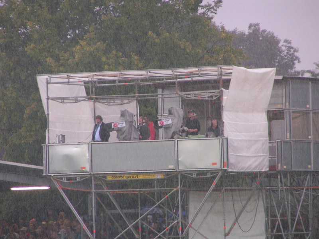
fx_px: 3502
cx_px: 160
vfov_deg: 3.9
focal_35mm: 380
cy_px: 120
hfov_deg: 5.2
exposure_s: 1/125
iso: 200
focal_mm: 58
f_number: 3.5
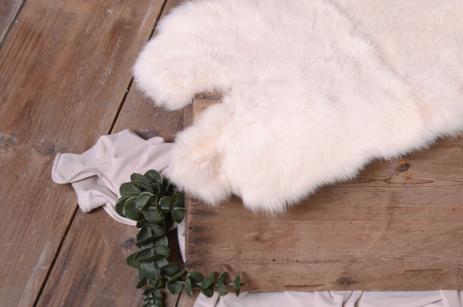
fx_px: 1271
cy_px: 91
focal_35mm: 99
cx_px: 349
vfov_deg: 13.7
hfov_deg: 20.5
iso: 200
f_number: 4
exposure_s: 1/60
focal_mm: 40
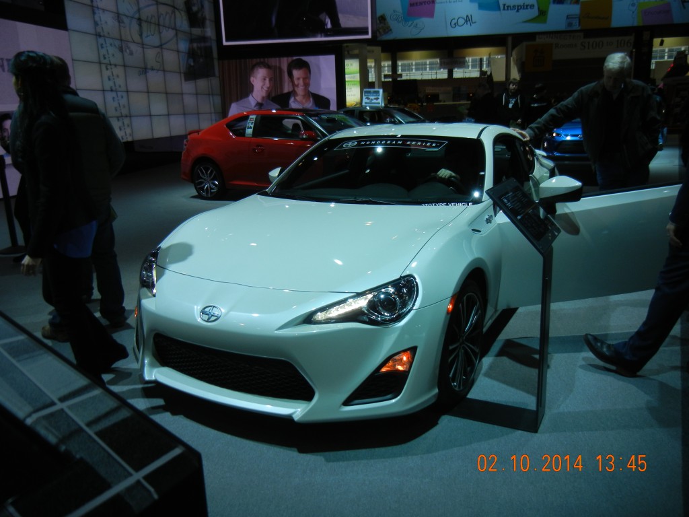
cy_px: 258
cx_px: 344
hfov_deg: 60.0
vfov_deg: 46.8
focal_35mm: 30
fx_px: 597
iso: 160
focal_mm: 5.4
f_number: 3.5
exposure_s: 1/223
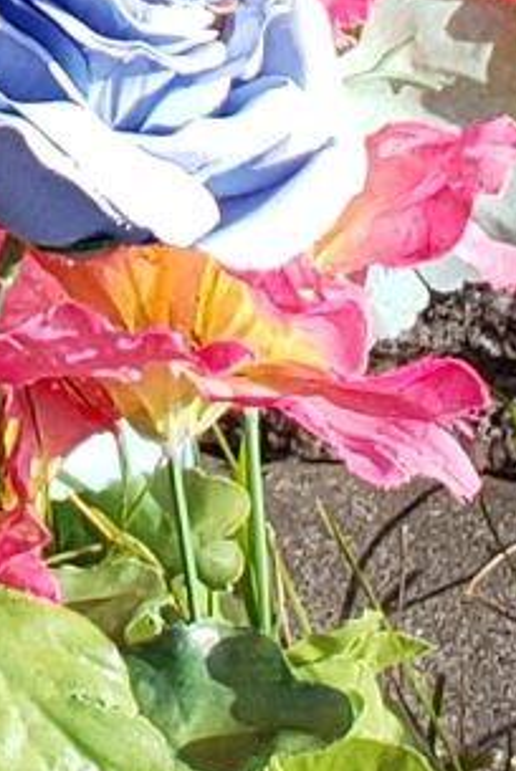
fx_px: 5470
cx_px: -1406
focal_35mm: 255
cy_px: -1810
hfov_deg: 4.9
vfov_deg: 7.0
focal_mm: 4.3
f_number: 2.4
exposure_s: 1/765
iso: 50
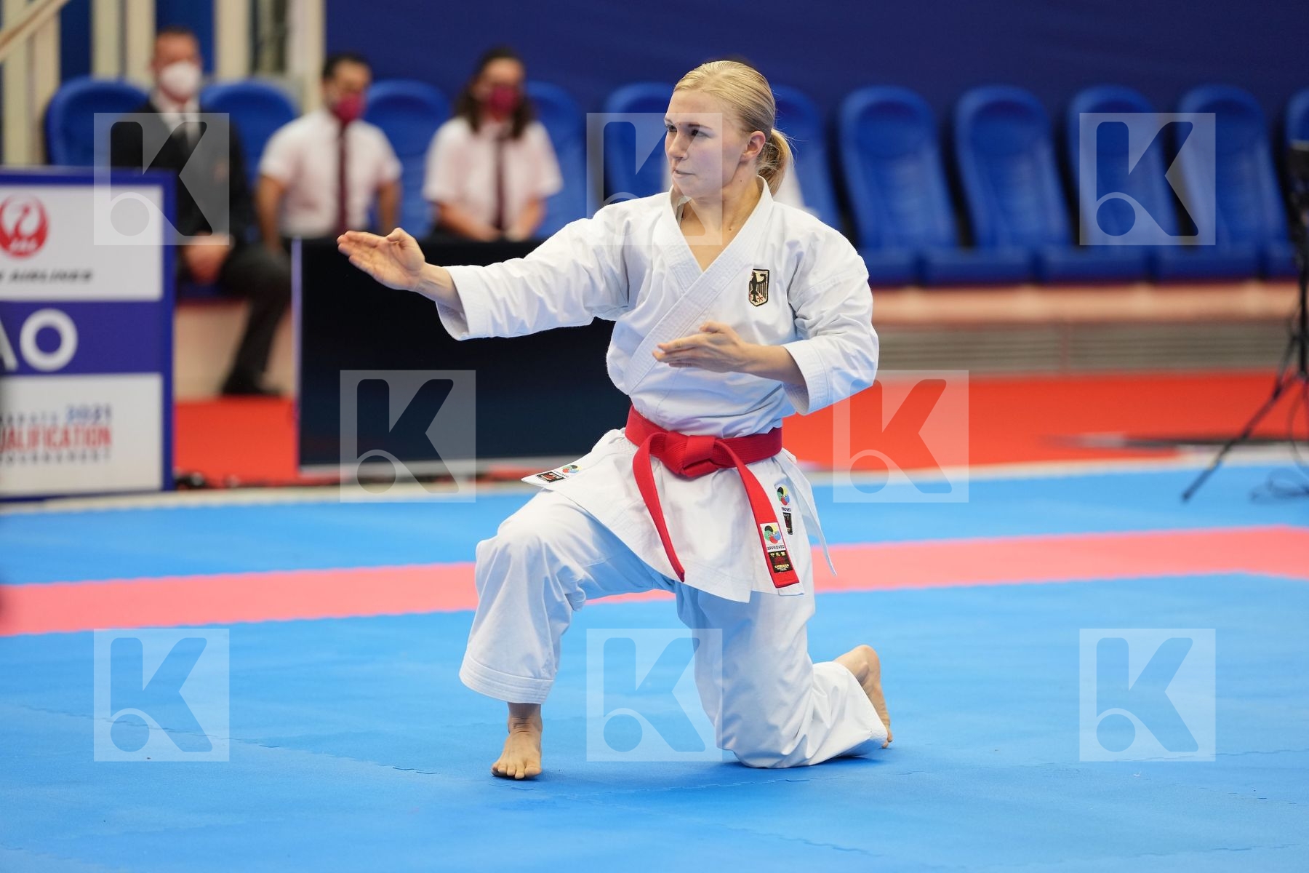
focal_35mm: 161
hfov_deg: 12.8
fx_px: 5854
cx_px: 654
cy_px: 436
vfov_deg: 8.5
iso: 1000
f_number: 2.8
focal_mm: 161
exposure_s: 1/500
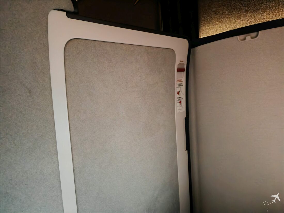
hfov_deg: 69.4
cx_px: 142
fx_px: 205
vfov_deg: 54.9
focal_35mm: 25
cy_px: 106
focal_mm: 5.3
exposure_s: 1/17
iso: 5000
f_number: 1.9
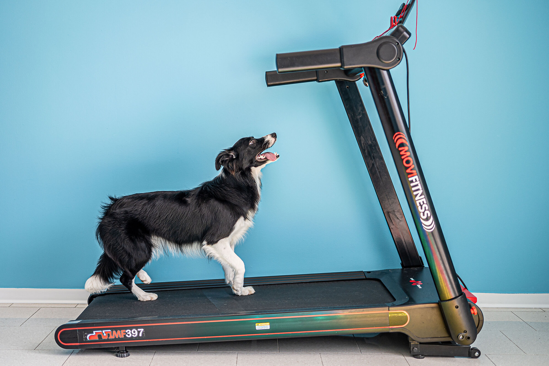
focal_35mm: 40
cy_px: 183
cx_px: 274
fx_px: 610
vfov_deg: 33.4
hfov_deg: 48.5
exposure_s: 1/1000
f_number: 2
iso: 400
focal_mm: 40
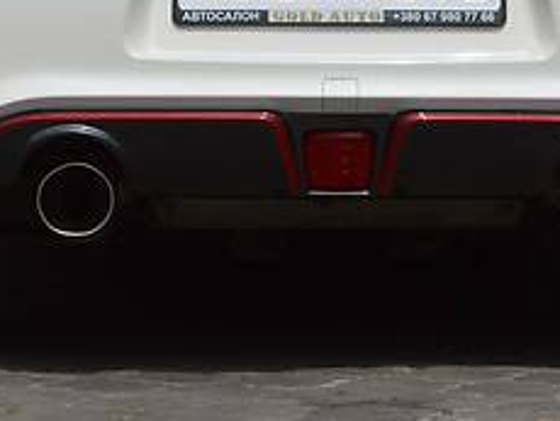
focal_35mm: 276
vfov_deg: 5.4
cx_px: 338
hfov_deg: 7.2
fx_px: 4464
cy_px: -39
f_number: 9
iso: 100
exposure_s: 1/320
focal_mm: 55
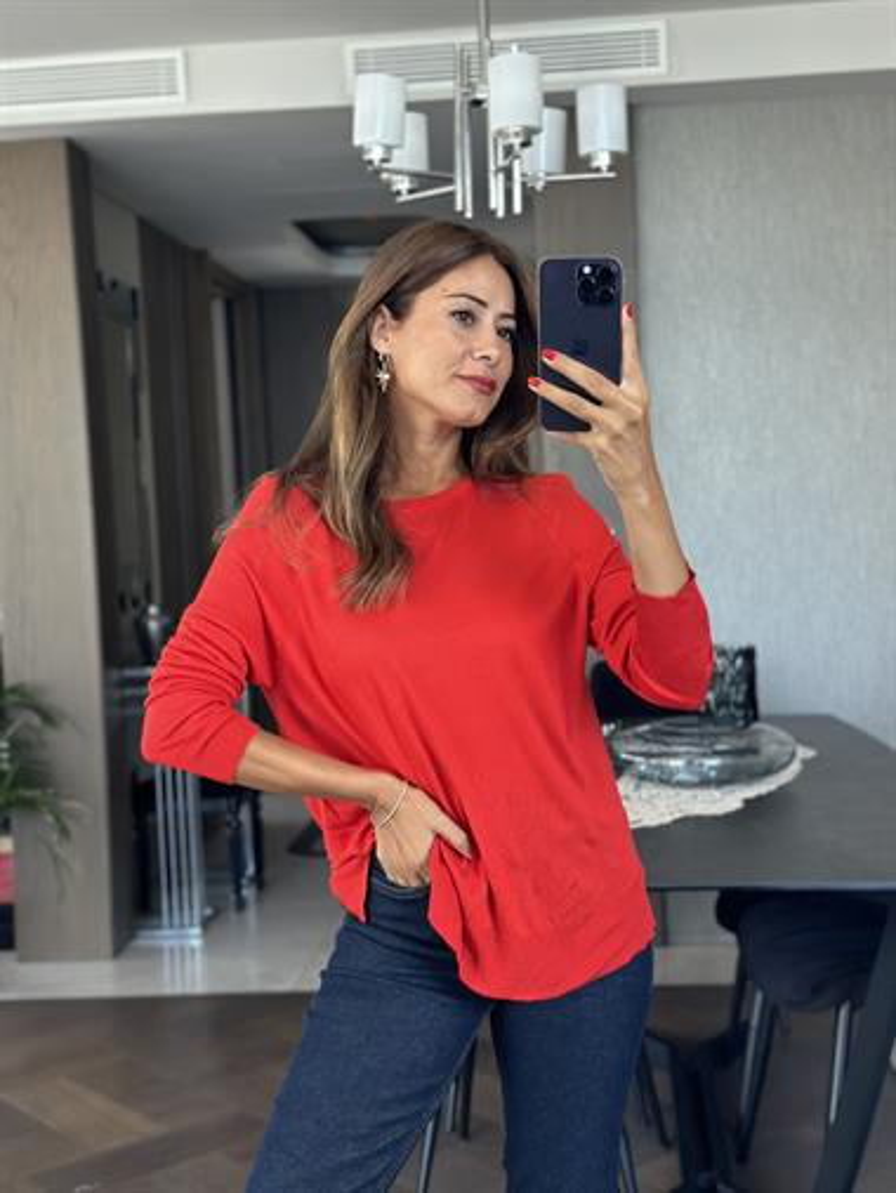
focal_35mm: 48
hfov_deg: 30.3
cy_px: 596
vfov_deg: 39.6
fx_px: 1655
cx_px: 448
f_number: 1.78
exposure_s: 1/100
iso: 125
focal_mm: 6.86
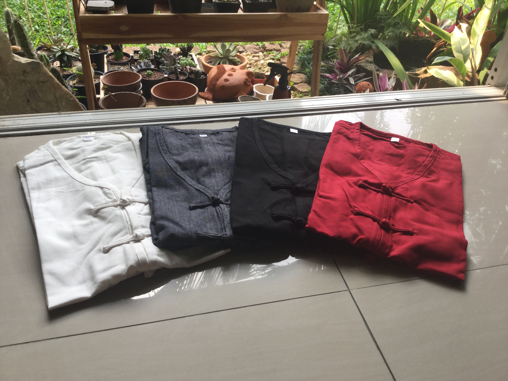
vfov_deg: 45.4
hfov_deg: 58.4
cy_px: 190
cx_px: 254
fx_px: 455
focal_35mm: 31
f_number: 2.4
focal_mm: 3.3
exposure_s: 1/100
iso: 25
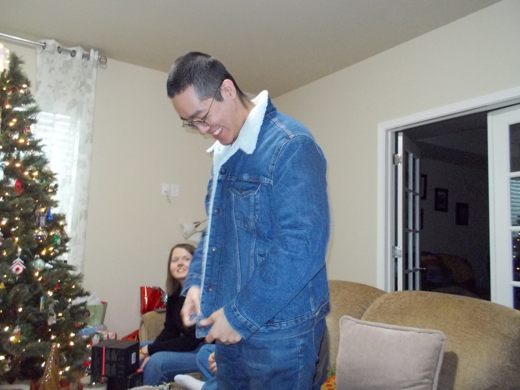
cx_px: 260
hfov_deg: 61.7
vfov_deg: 48.2
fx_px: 436
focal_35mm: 29
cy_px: 195
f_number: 3.3
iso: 800
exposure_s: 1/20
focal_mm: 4.1
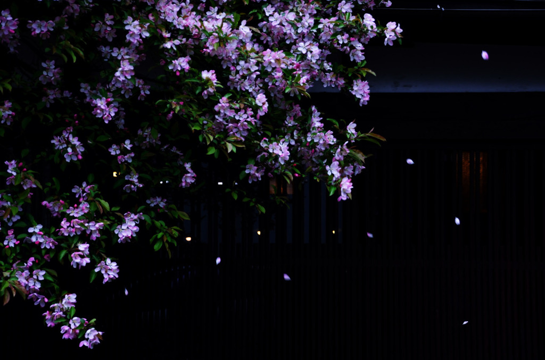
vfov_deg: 15.1
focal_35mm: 90
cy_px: 180
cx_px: 272
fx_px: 1359
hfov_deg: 22.7
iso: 400
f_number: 5.6
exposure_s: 1/350
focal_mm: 60
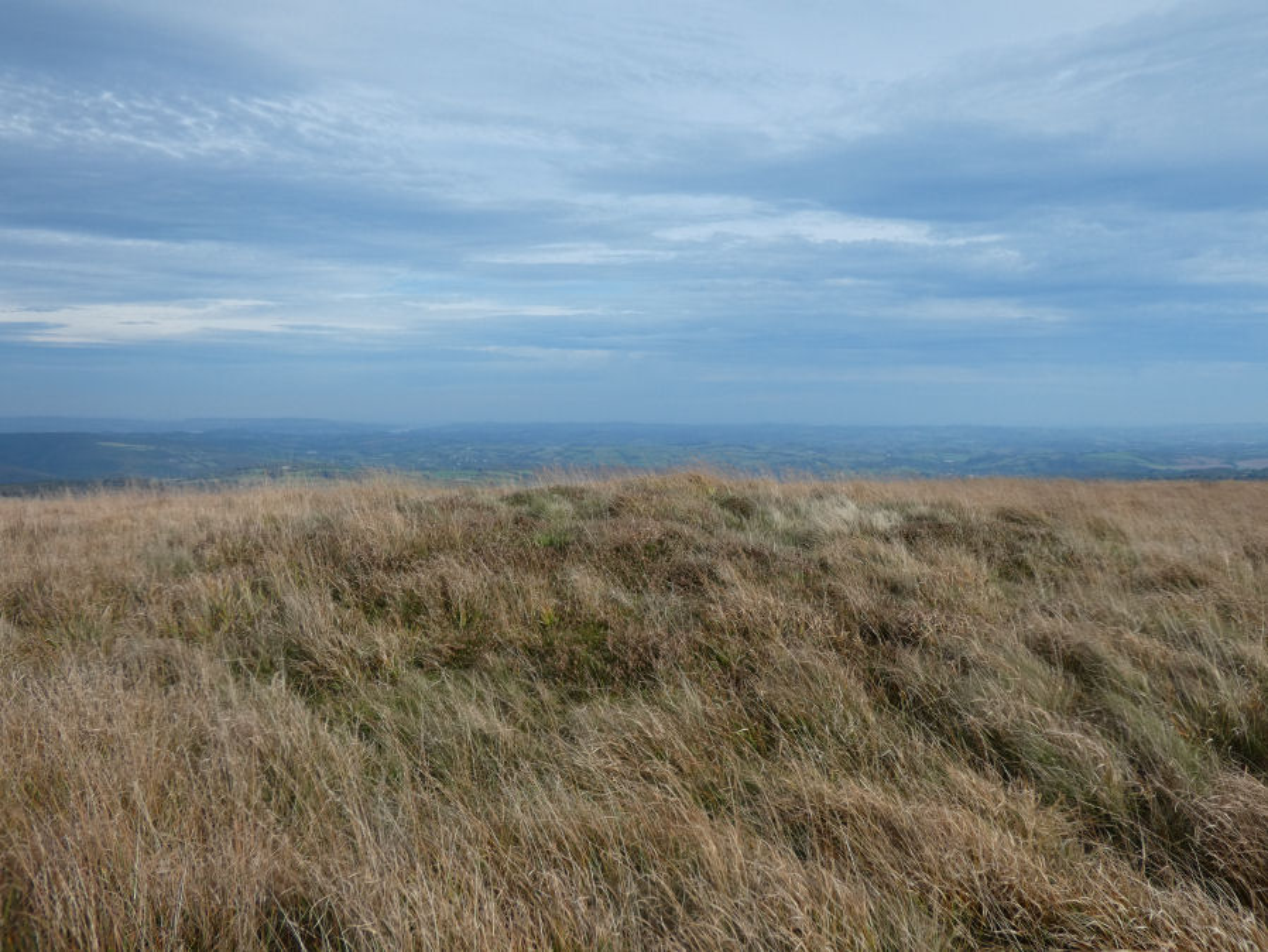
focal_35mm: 30
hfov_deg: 60.0
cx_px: 634
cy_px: 476
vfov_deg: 46.8
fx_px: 1099
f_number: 3.5
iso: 80
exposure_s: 1/1000
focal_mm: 5.3
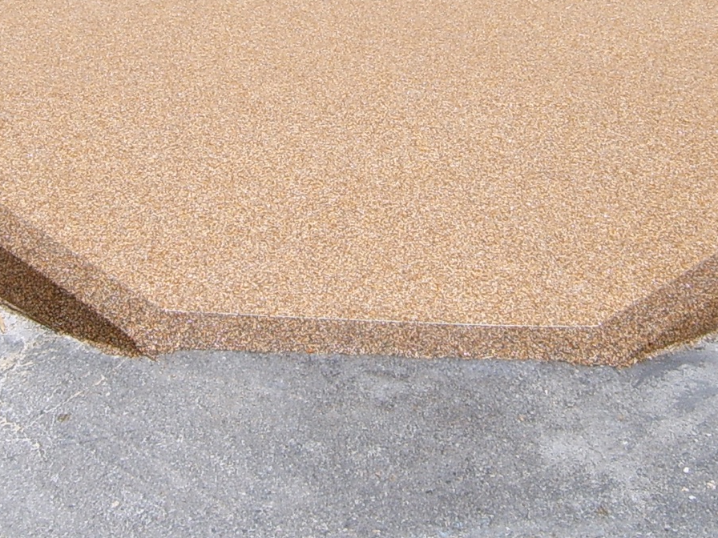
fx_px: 1659
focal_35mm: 80
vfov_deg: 18.0
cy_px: 18
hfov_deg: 24.4
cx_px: 331
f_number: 5.8
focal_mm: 5.8
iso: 50
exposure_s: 1/500
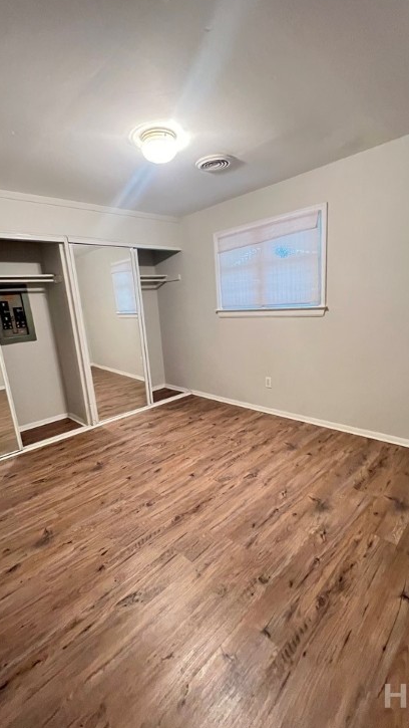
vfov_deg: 103.0
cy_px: 371
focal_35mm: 15
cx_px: 199
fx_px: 289
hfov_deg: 70.5
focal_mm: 1.57
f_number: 1.8
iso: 800
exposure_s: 1/40
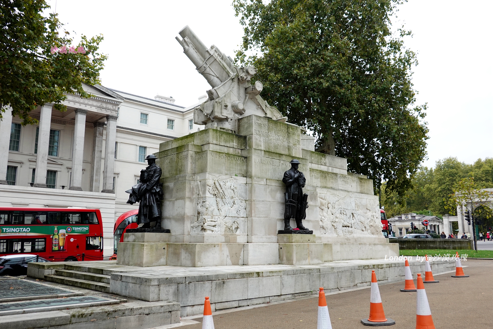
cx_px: 246
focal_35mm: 31
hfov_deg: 60.3
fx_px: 424
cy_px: 164
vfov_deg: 42.3
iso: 200
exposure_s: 1/200
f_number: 4
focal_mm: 11.52
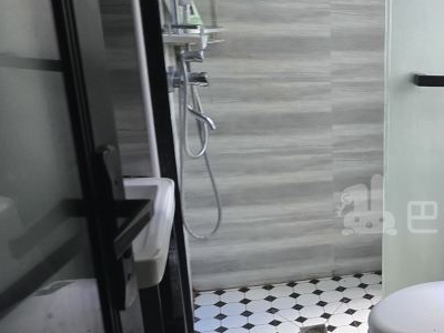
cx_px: 424
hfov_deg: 37.6
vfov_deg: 31.4
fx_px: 590
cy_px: 205
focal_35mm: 46
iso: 320
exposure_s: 1/100
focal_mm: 6.3
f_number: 1.7
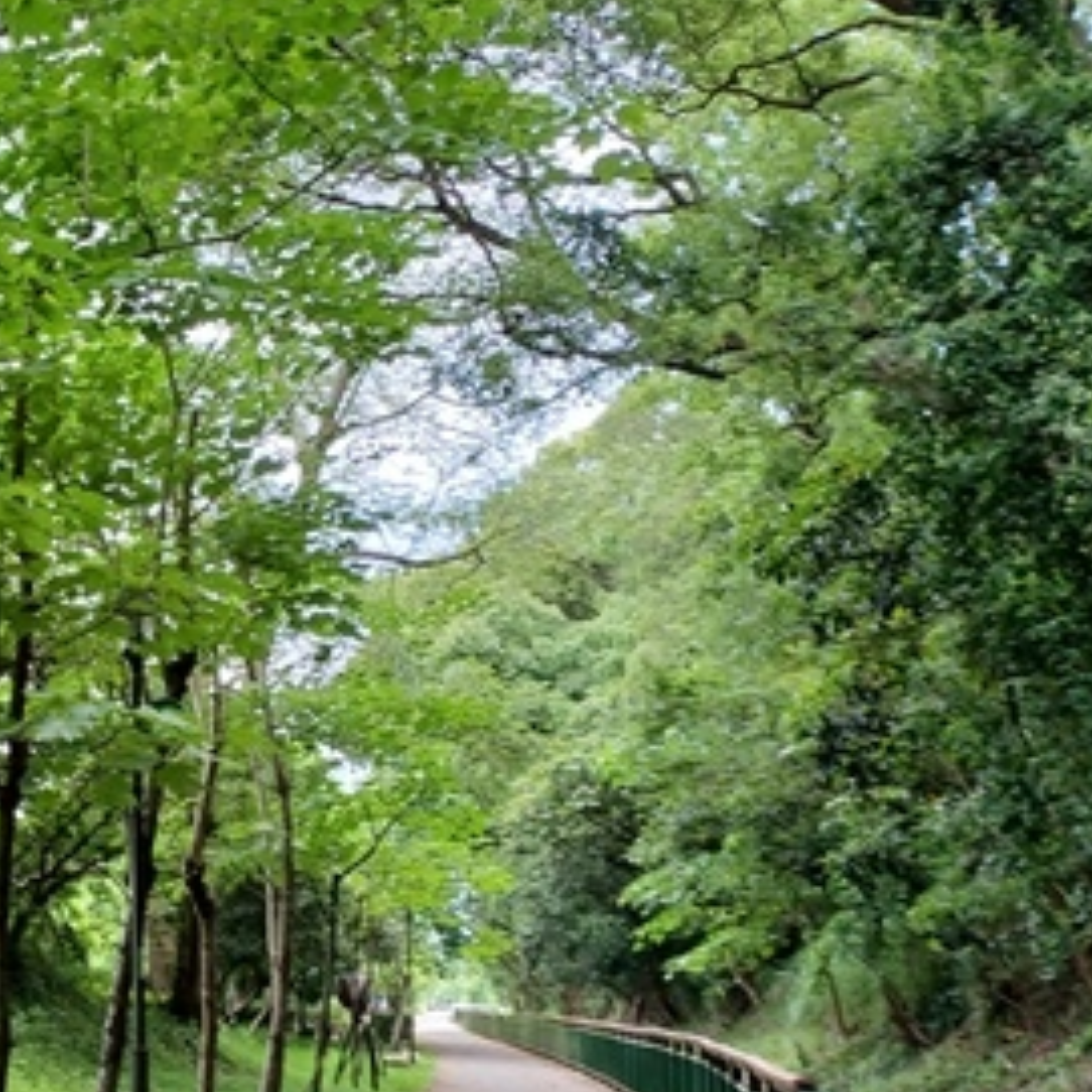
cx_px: 8
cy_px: 637
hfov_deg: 32.1
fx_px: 1749
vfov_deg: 34.6
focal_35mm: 49
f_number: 1.8
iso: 64
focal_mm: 4.6
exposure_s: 1/59
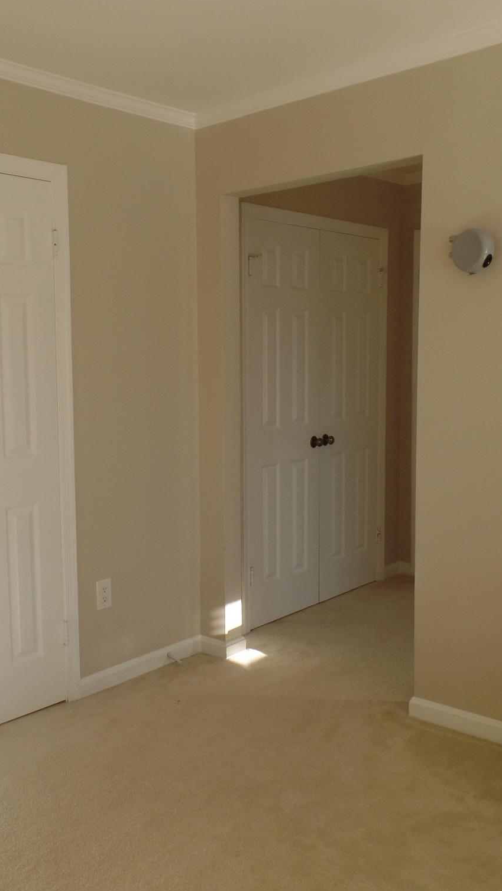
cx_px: 160
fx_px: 804
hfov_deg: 34.3
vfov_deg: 58.0
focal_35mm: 34
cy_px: 440
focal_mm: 4.1
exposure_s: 1/60
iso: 80
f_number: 3.5
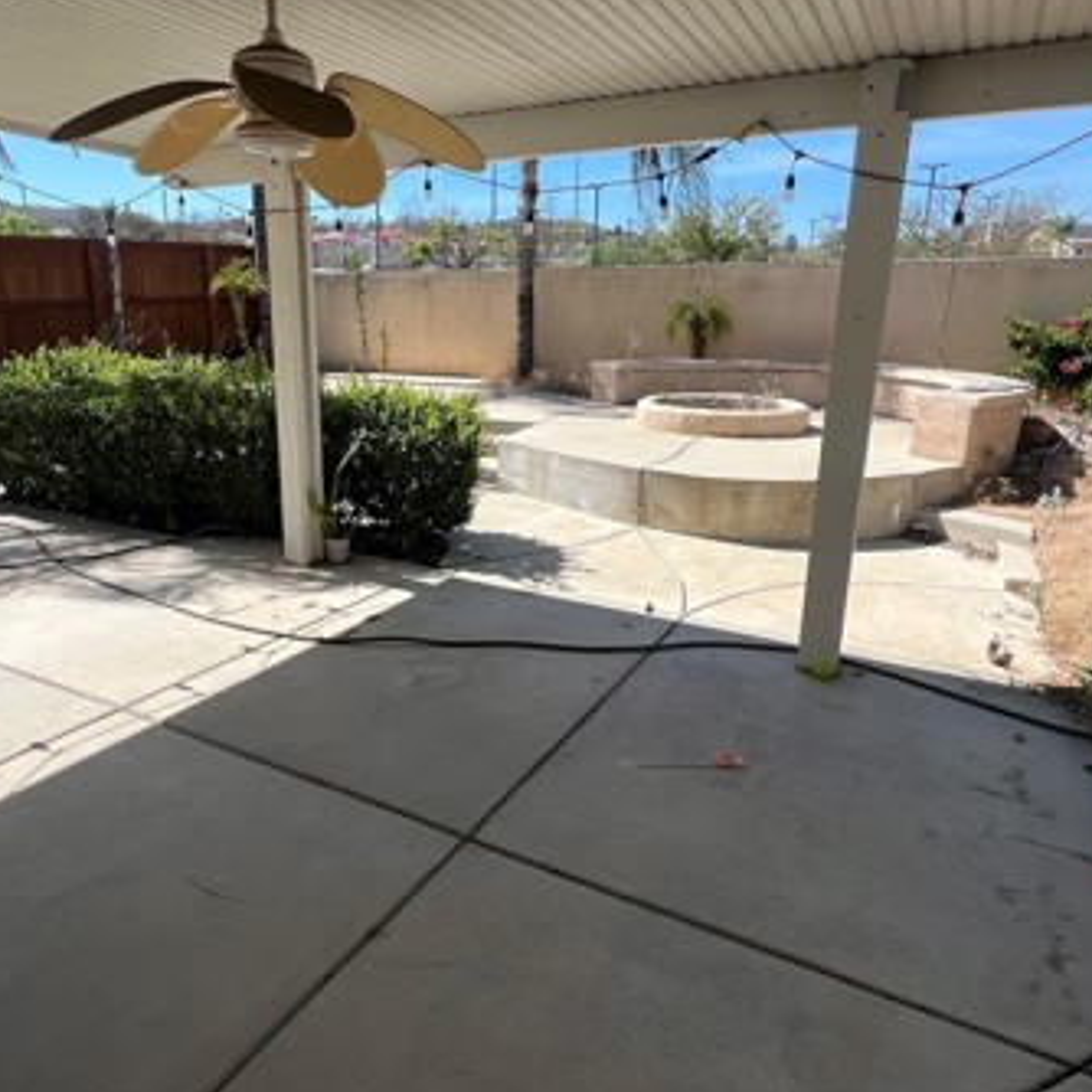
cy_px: 530
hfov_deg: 69.1
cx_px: 454
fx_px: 785
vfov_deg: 69.6
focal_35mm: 22
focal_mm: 1.57
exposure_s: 1/1340
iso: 32
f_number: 1.8
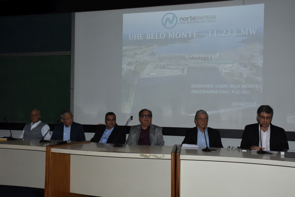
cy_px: 98
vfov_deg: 33.0
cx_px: 148
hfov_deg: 47.9
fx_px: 332
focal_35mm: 40
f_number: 7.1
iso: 1000
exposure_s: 1/60
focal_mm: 27
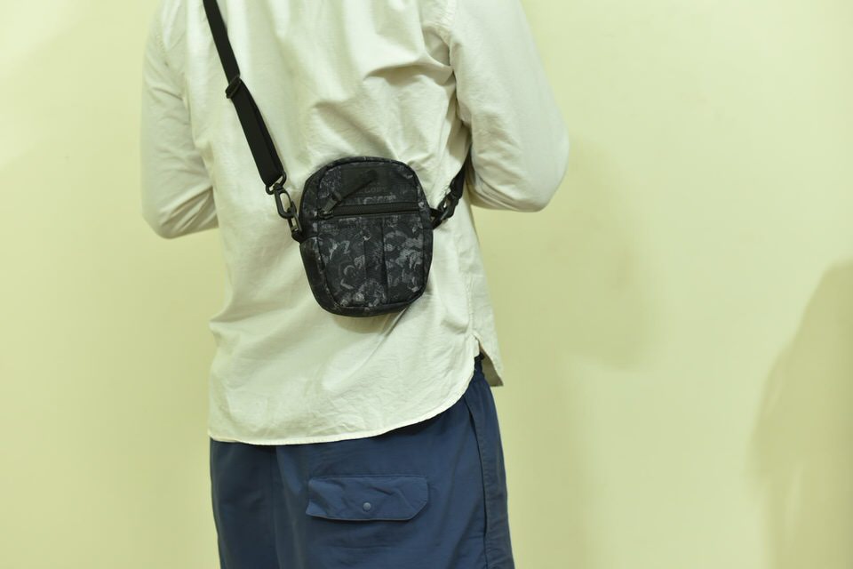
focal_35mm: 50
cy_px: 284
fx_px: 1185
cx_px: 426
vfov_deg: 27.0
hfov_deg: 39.6
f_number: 2.8
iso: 1000
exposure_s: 1/20
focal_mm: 50
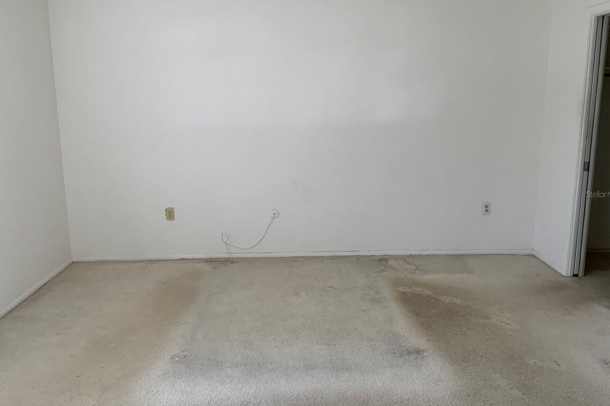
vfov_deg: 42.3
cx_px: 310
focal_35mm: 31
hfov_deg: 60.3
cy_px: 194
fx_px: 525
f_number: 1.8
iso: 64
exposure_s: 1/104
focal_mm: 3
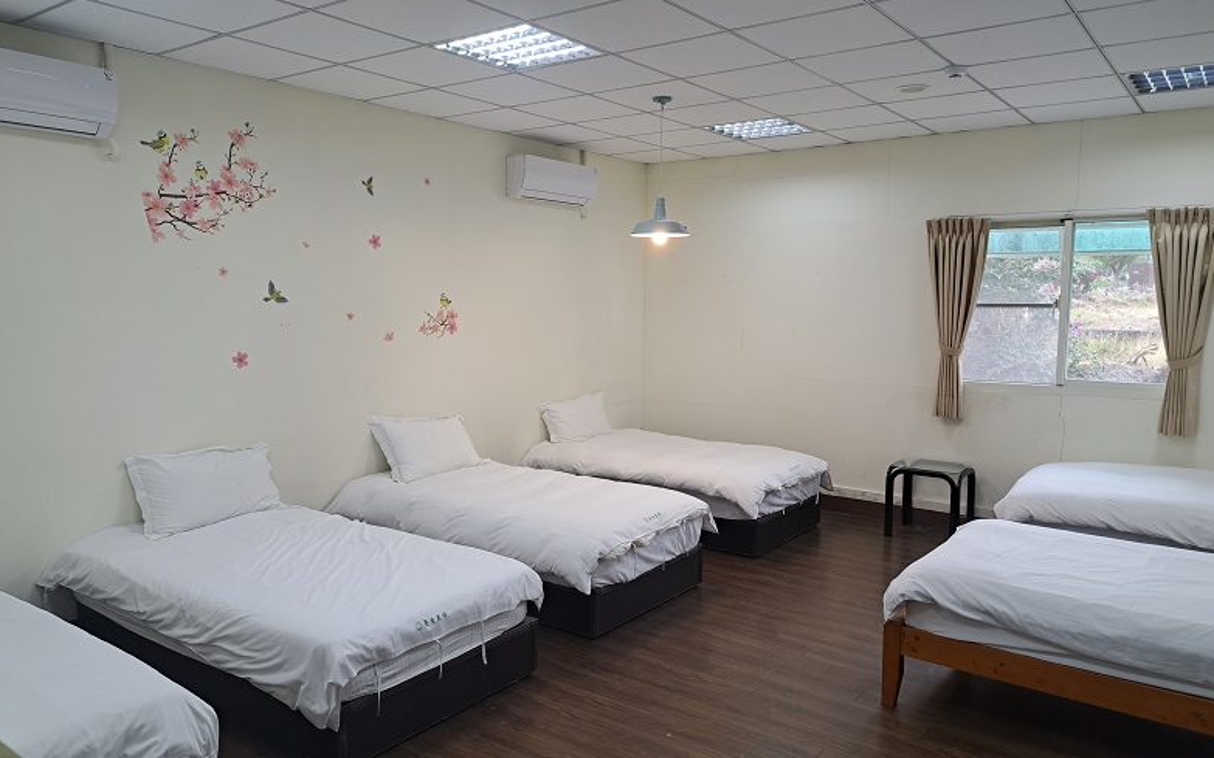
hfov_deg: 70.4
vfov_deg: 47.6
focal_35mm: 26
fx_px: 860
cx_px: 612
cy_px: 380
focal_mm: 5.23
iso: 64
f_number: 1.8
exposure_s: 1/60
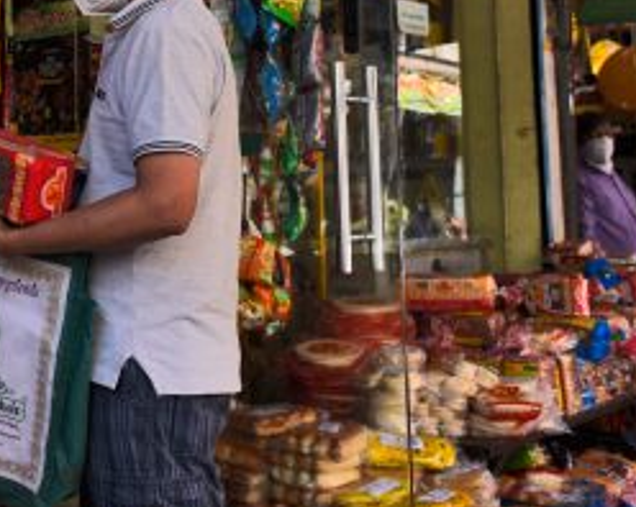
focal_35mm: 59
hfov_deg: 29.3
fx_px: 1110
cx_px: -42
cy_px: 155
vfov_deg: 25.6
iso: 200
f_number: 2.8
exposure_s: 1/1000
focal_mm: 26
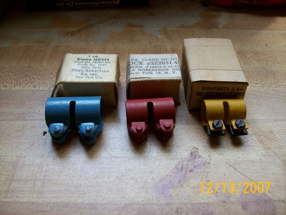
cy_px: 108
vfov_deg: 39.7
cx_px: 143
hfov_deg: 51.3
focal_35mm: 36
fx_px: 298
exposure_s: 1/47
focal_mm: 6
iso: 80
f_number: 2.7
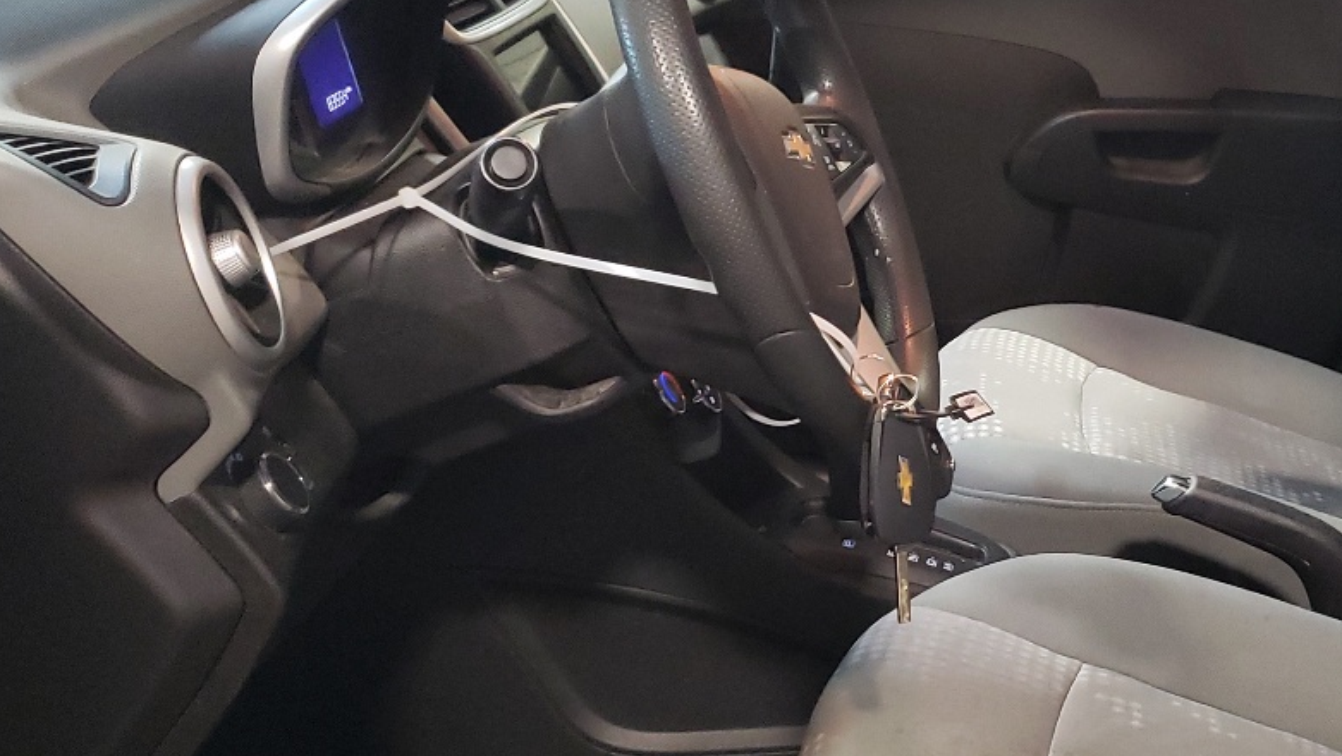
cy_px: 357
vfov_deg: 20.7
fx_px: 2065
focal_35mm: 58
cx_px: 1007
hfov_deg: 35.2
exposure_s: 1/40
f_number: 1.5
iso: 306
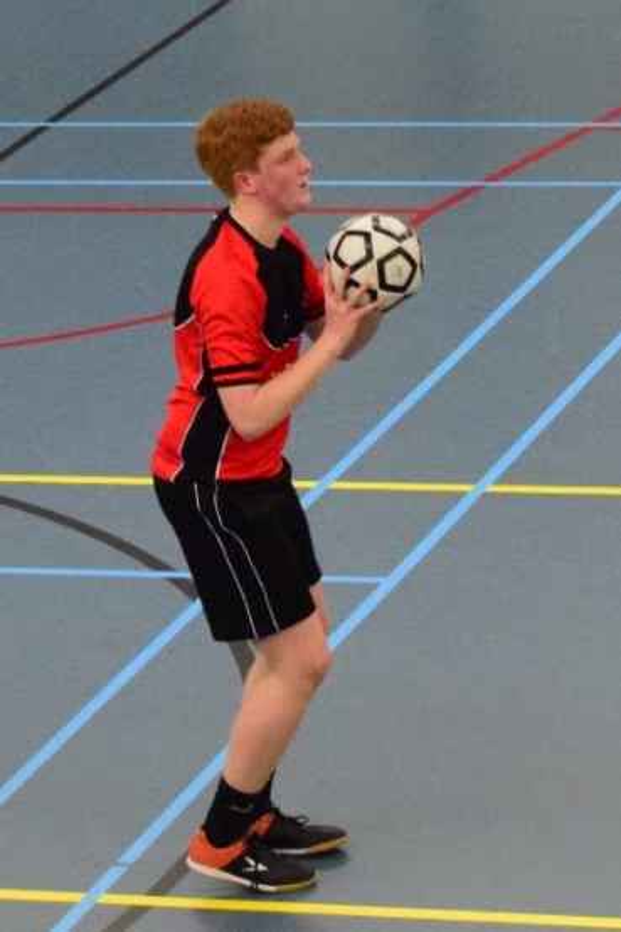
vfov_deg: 28.1
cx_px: 310
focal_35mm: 72
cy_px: 466
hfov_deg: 18.9
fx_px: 1864
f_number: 6.3
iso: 5000
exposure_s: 1/250
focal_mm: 48
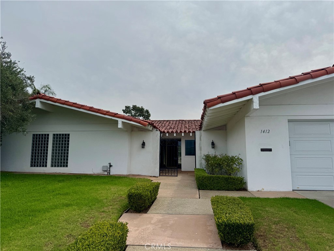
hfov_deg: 71.6
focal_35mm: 24
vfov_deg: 56.8
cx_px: 167
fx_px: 232
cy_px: 126
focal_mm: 6.76
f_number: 1.78
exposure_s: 1/10417
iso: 80
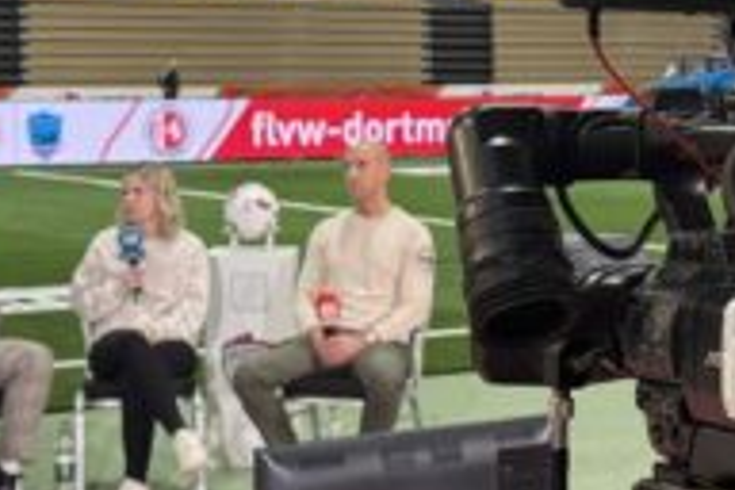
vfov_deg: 13.2
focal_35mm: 104
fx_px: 2123
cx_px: 513
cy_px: 241
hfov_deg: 19.6
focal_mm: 6.76
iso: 200
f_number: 1.78
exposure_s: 1/50
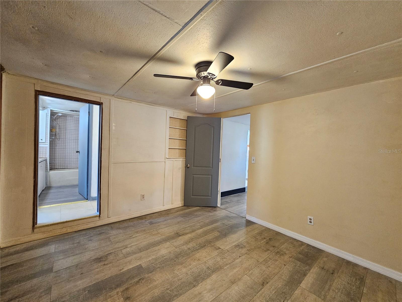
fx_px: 151
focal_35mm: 13
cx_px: 201
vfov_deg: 89.9
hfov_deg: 106.2
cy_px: 151
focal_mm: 2.2
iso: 500
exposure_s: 1/30
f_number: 2.2
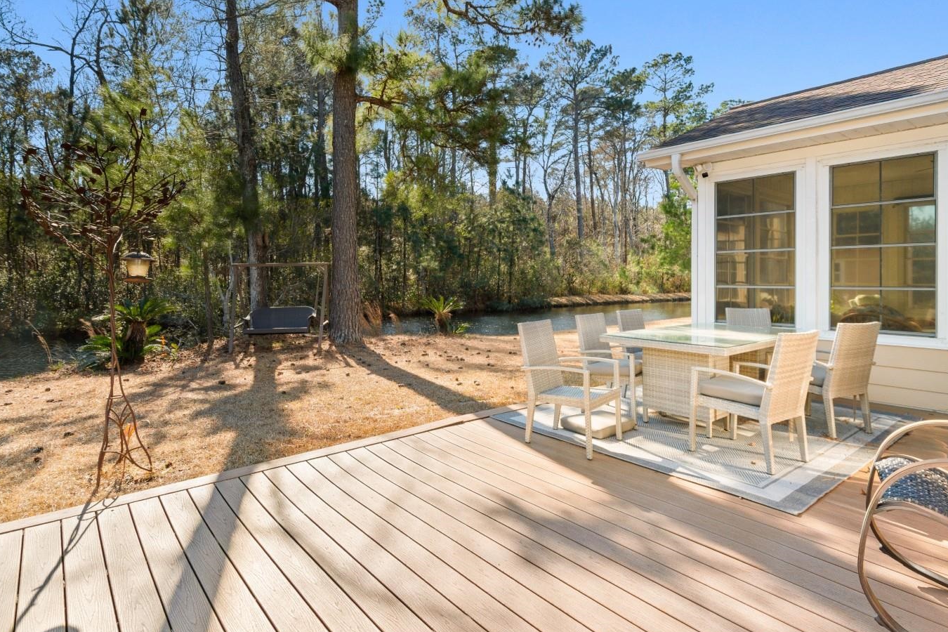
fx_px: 474
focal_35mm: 18
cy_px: 266
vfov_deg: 67.0
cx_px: 459
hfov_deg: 90.0
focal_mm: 10
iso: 100
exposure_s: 1/100
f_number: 5
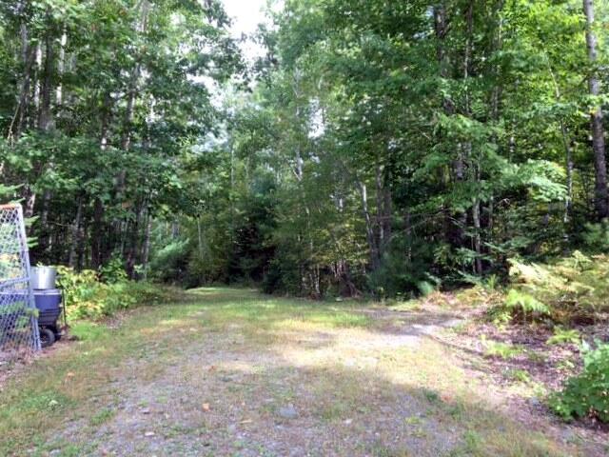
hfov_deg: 61.7
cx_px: 304
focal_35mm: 29
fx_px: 510
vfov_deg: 48.2
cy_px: 228
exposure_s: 1/144
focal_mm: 4.15
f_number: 2.2
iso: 25
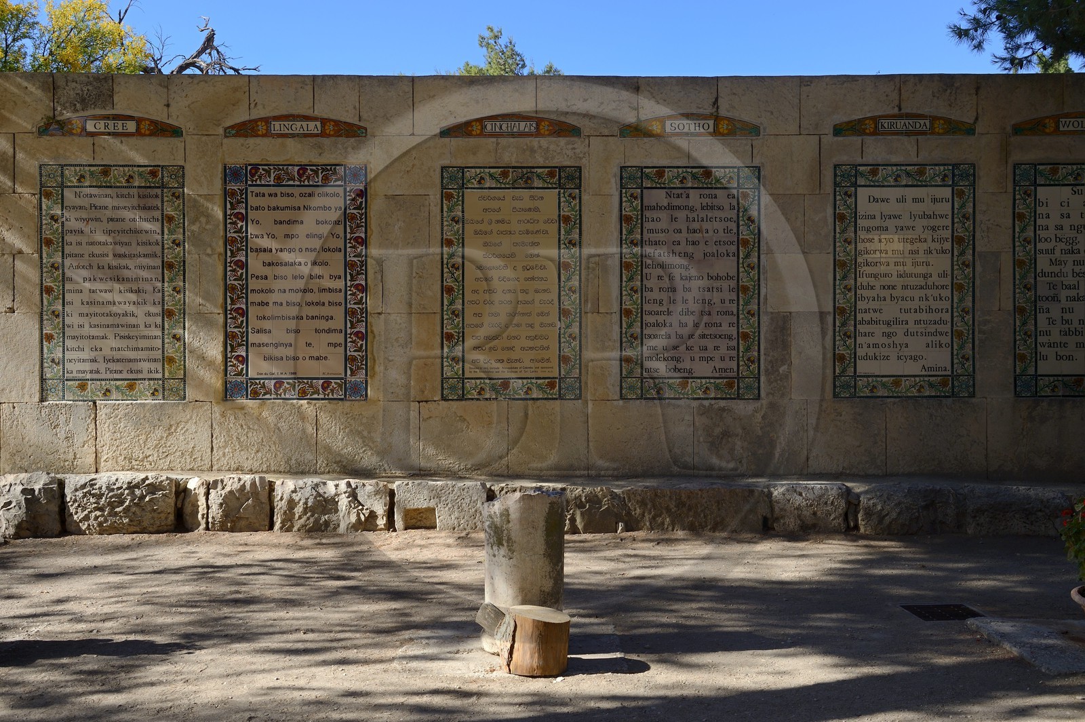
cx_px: 542
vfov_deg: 35.0
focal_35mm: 38
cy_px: 361
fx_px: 1144
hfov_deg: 50.7
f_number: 8
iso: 200
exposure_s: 1/200
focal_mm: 38
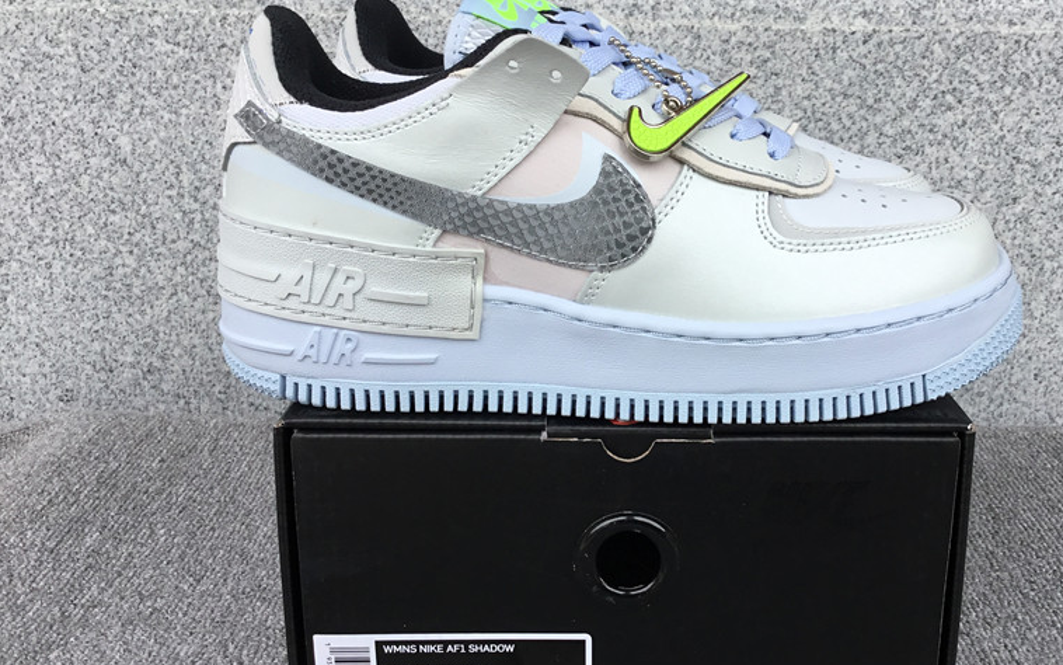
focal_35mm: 39
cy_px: 316
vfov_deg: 32.8
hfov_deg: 50.2
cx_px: 618
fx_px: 1130
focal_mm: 3.3
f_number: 2.4
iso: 25
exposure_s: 1/353
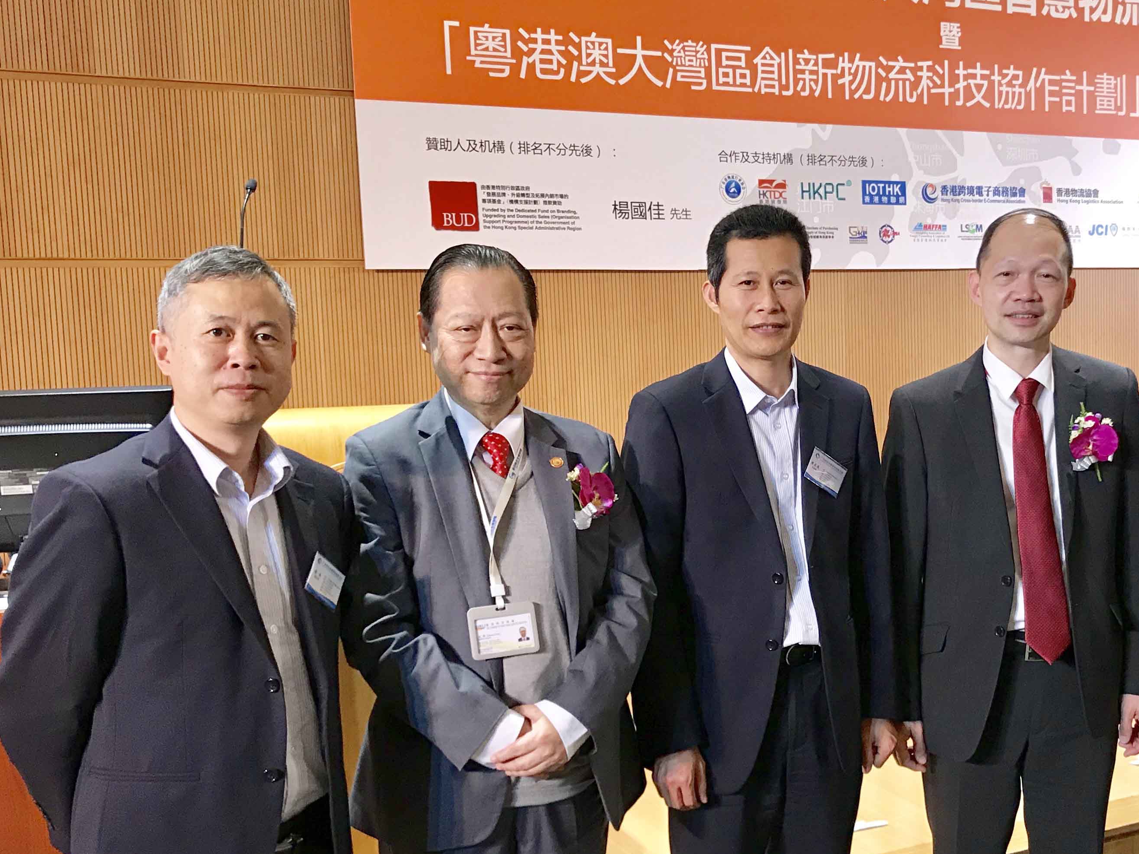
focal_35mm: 43
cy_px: 495
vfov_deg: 33.5
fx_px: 1415
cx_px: 770
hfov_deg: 43.2
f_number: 1.8
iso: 50
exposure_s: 1/17
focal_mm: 3.99
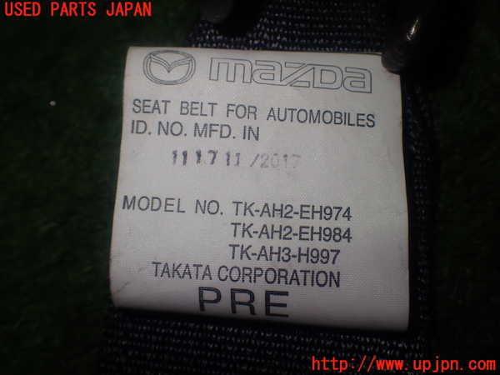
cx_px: 250
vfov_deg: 37.7
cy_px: 188
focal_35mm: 38
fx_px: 549
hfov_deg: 49.0
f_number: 3.5
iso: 100
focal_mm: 6.83
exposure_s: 1/80
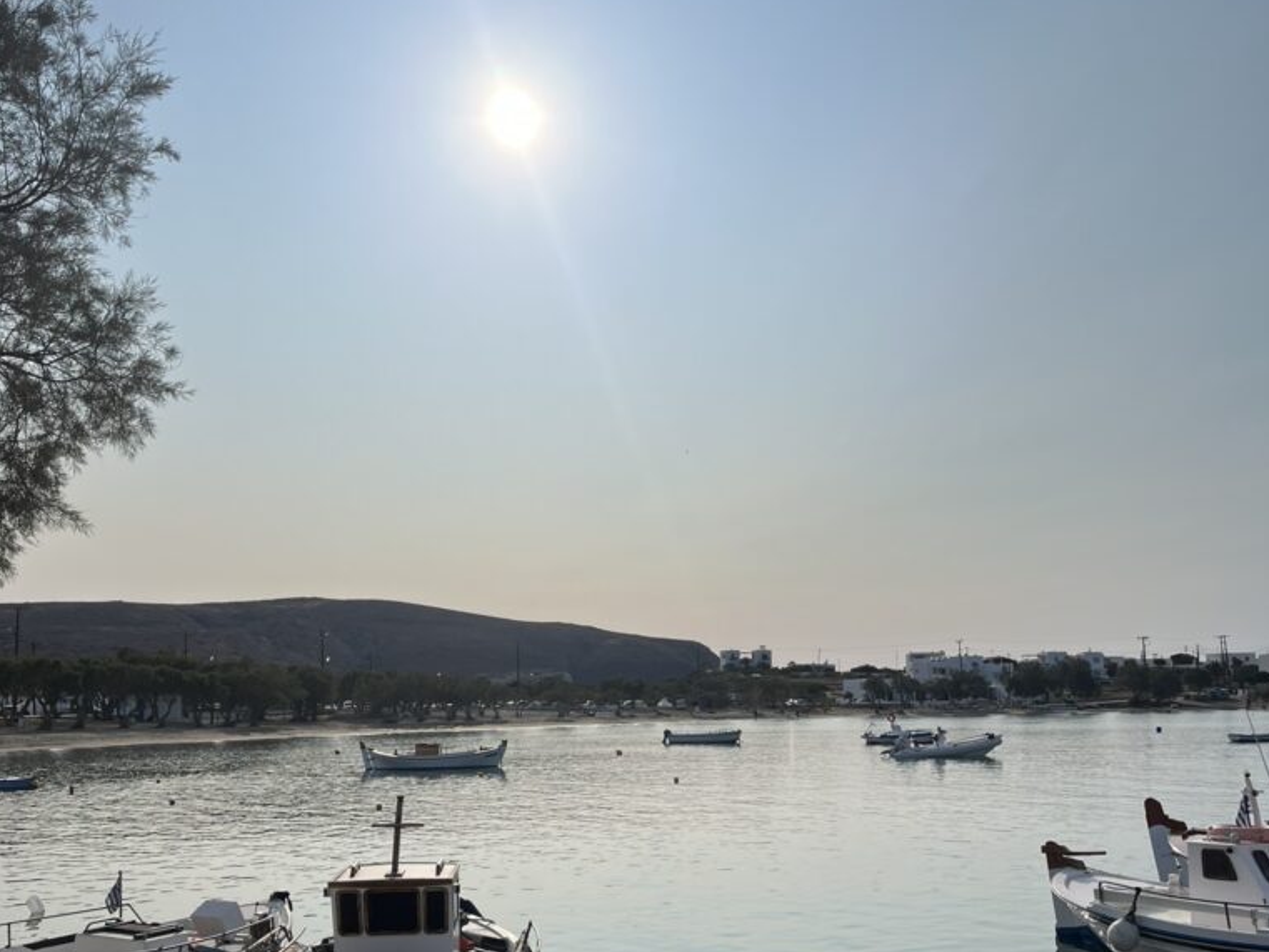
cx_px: 637
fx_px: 1283
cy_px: 619
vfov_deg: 40.3
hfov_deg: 52.6
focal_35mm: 35
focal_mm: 5.1
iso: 50
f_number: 1.6
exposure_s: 1/9091
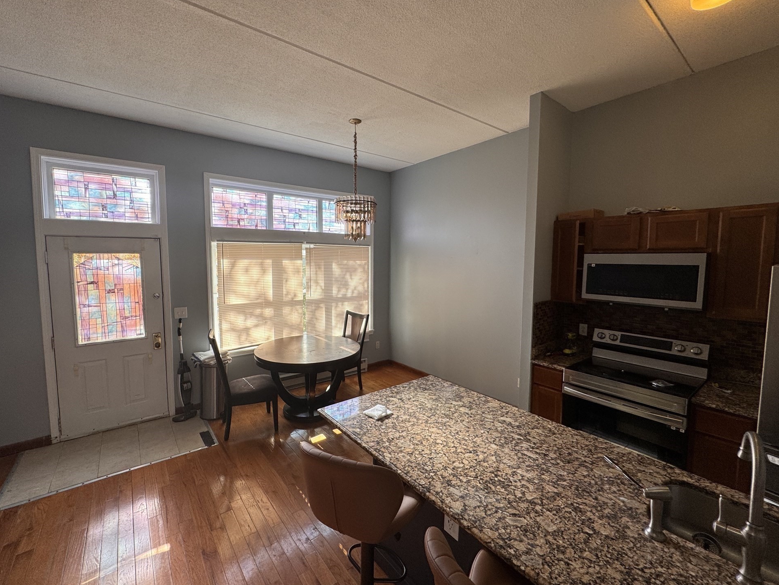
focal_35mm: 15
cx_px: 369
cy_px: 283
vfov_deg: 81.7
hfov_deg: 98.1
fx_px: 338
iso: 64
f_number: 2.2
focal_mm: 2.22
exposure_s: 1/120
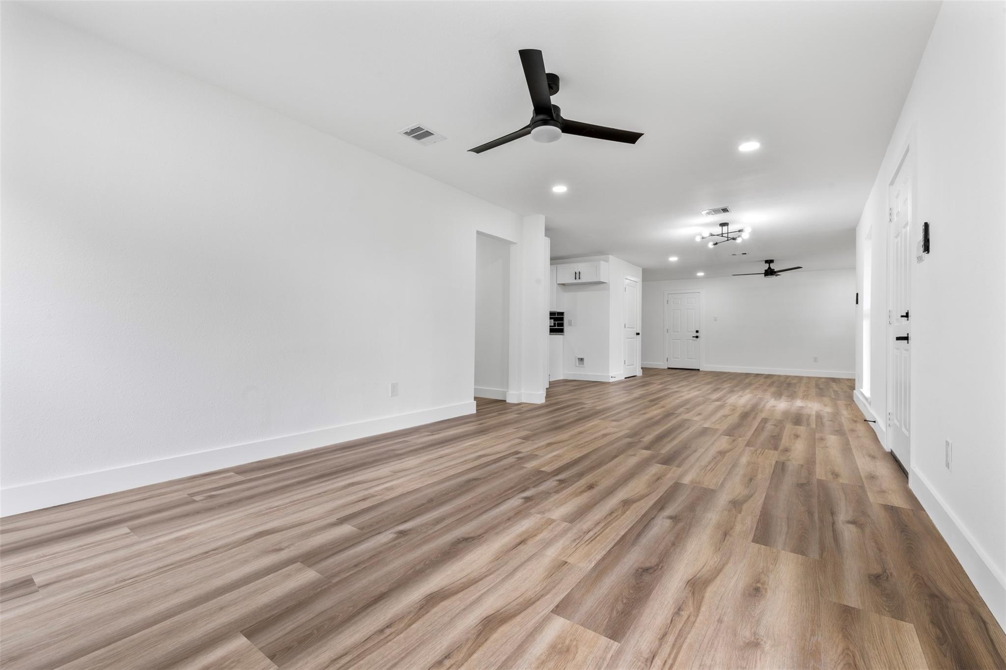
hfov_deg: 100.4
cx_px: 503
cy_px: 335
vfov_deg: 77.3
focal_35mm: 15
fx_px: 419
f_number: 9
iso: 250
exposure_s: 1/2.5
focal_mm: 15
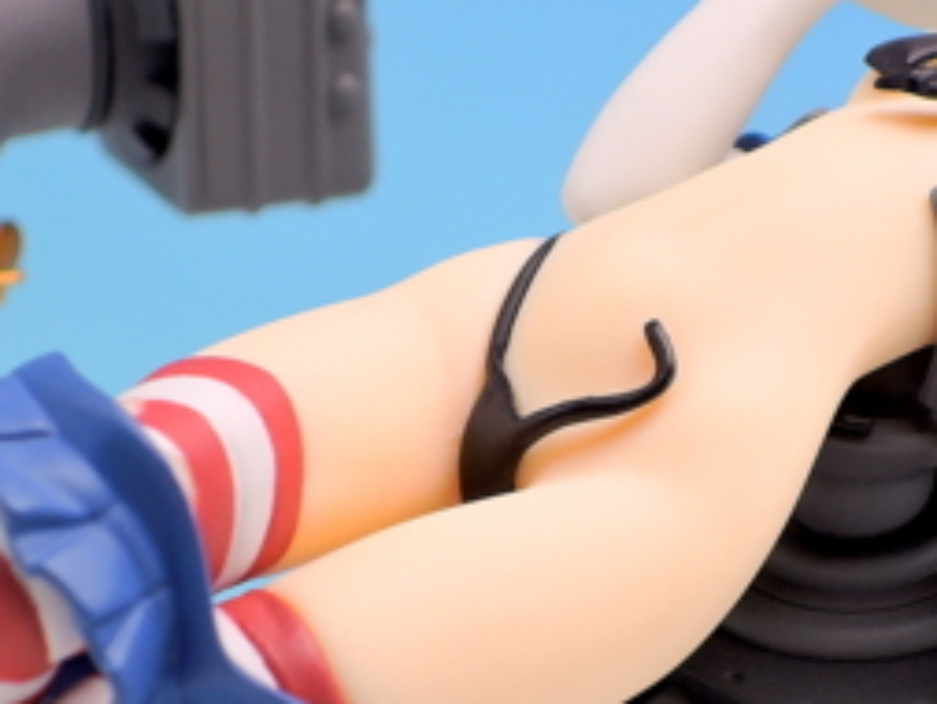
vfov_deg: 6.0
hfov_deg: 7.9
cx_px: 633
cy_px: 434
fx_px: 6743
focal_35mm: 249
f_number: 5.2
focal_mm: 22.4
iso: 80
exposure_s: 1/4
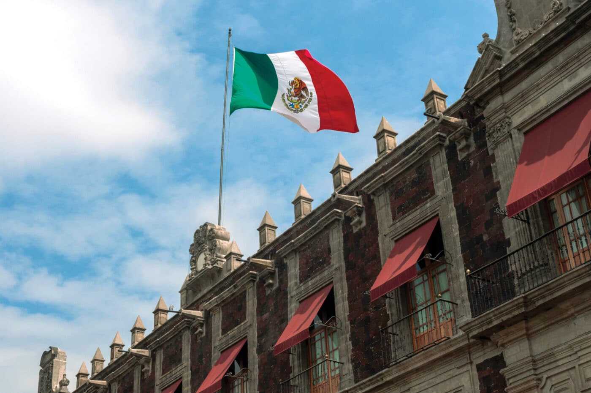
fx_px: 861
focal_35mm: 52
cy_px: 196
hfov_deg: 37.9
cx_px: 296
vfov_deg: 25.7
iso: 200
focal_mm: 35
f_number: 11
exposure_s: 1/200
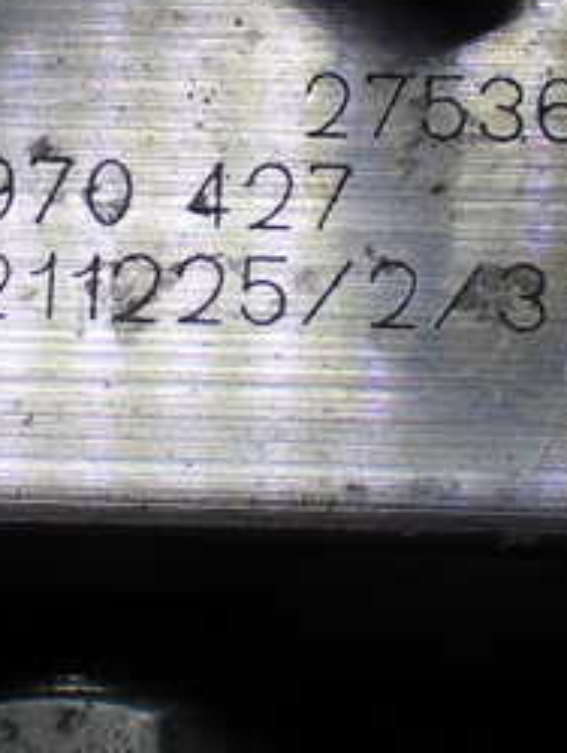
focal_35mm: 120
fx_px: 2616
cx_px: 262
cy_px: 178
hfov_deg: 12.4
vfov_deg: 16.3
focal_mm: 9.01
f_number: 4.5
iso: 125
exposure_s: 1/200
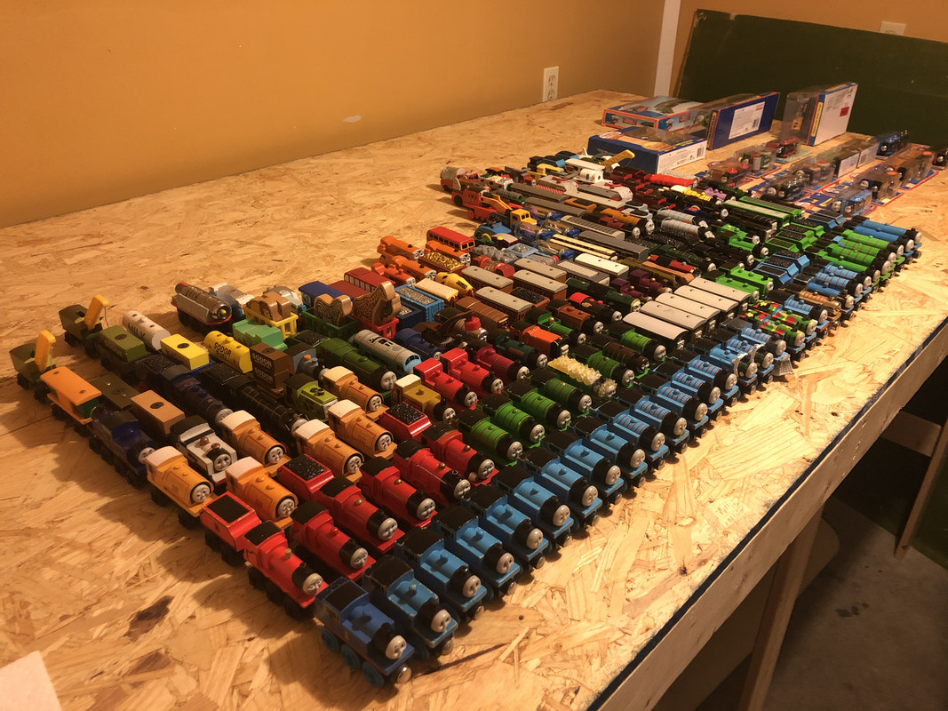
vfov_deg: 49.7
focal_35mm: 28
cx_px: 474
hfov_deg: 63.4
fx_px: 767
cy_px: 356
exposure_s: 1/11
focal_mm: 3.99
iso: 100
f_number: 1.8
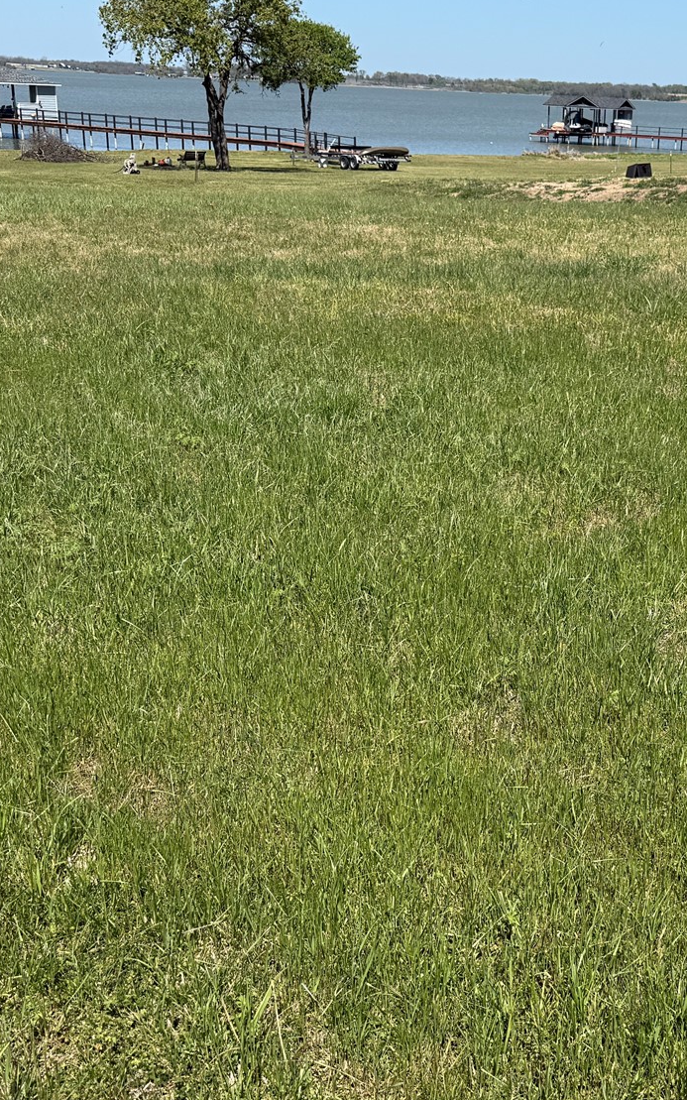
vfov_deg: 42.4
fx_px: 1408
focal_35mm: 47
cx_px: 560
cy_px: 663
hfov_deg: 26.8
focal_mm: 6.76
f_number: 1.78
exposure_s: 1/4673
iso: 80
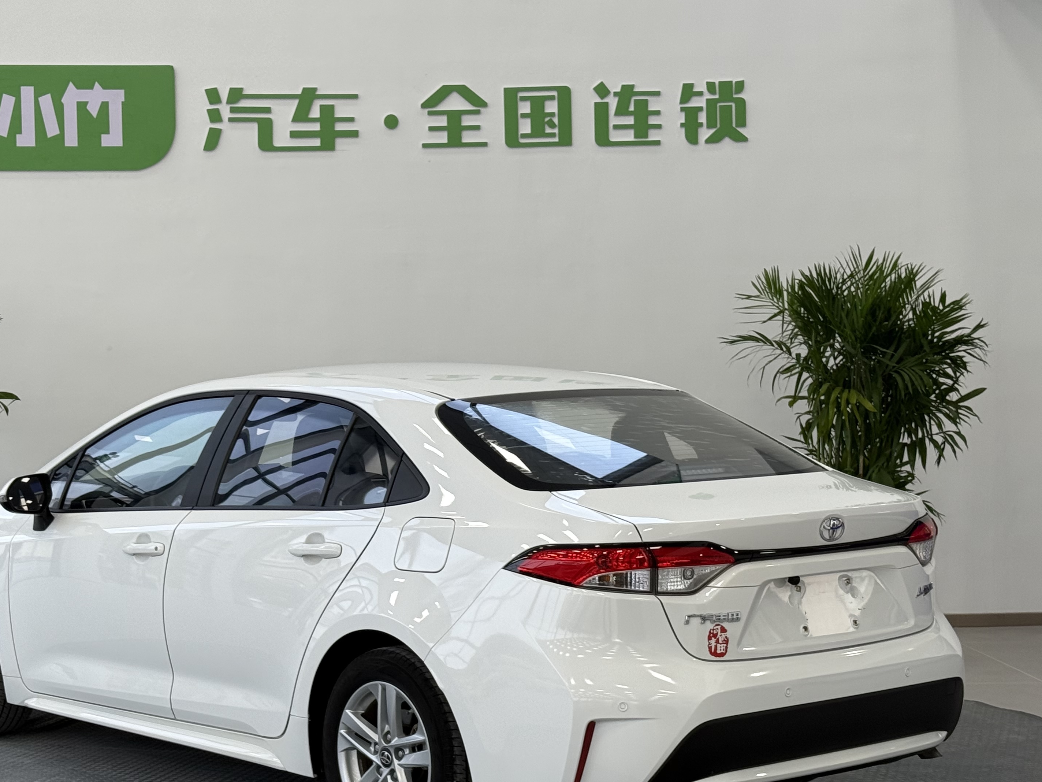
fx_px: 2047
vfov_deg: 21.6
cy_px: 457
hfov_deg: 28.5
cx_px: 397
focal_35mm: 68
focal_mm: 6.76
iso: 50
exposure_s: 1/121
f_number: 1.78
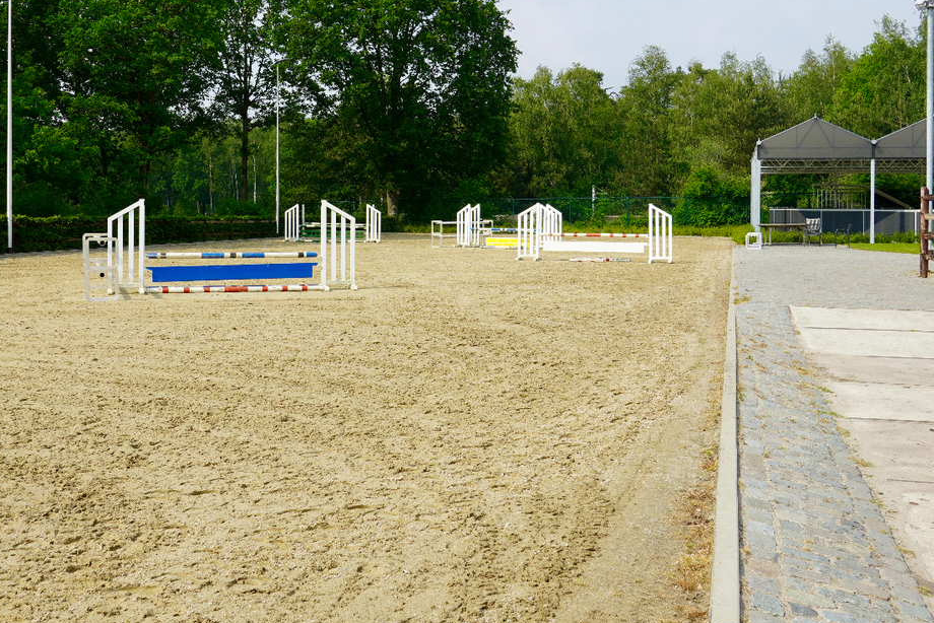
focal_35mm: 44
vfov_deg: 30.3
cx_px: 417
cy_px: 207
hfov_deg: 44.4
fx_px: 1142
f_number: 9
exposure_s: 1/160
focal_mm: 20
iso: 100
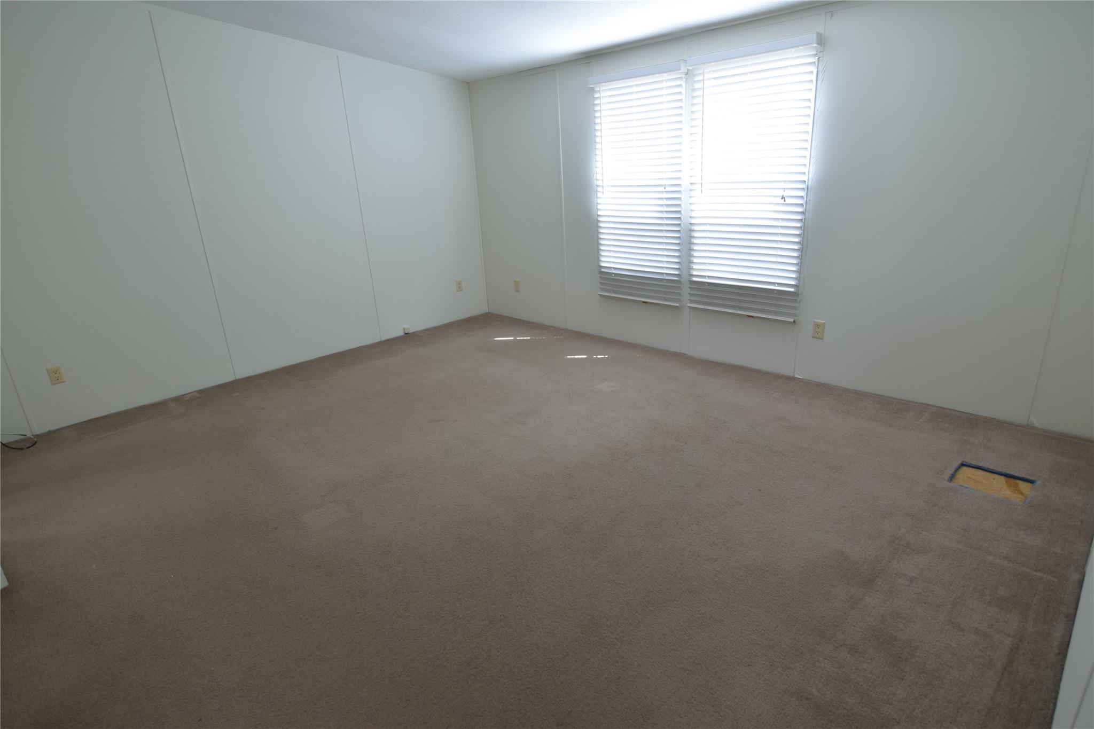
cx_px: 547
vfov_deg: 63.2
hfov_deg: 85.4
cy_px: 364
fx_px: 592
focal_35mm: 20
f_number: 4
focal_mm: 13
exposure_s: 1/60
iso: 450
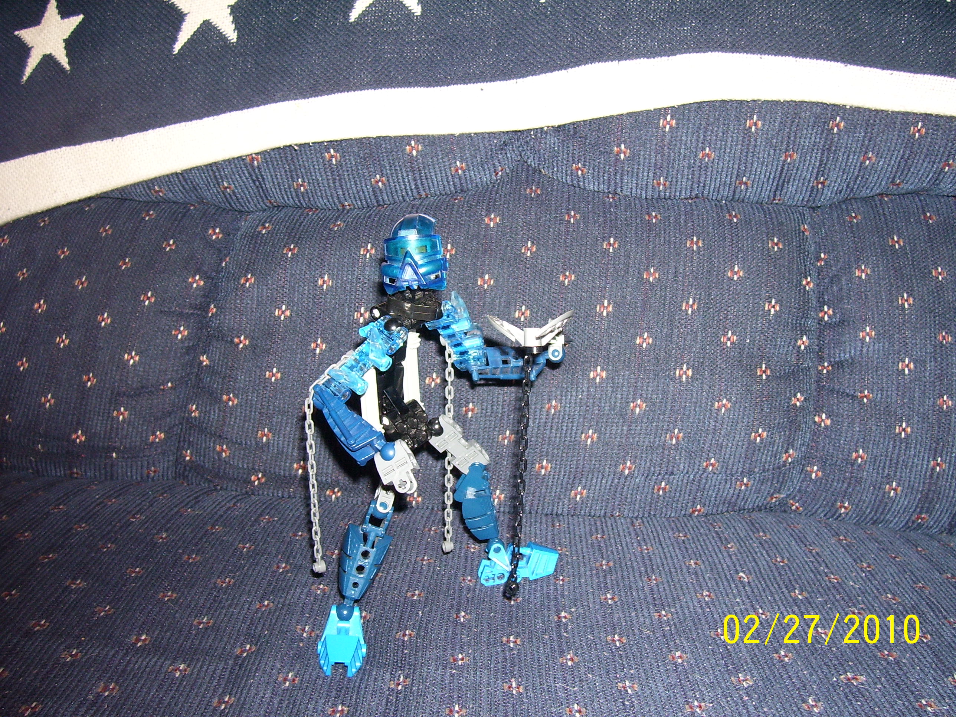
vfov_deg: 41.8
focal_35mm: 34
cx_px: 478
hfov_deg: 54.0
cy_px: 358
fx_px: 939
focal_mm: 5.6
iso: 125
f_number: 2.7
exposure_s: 1/60
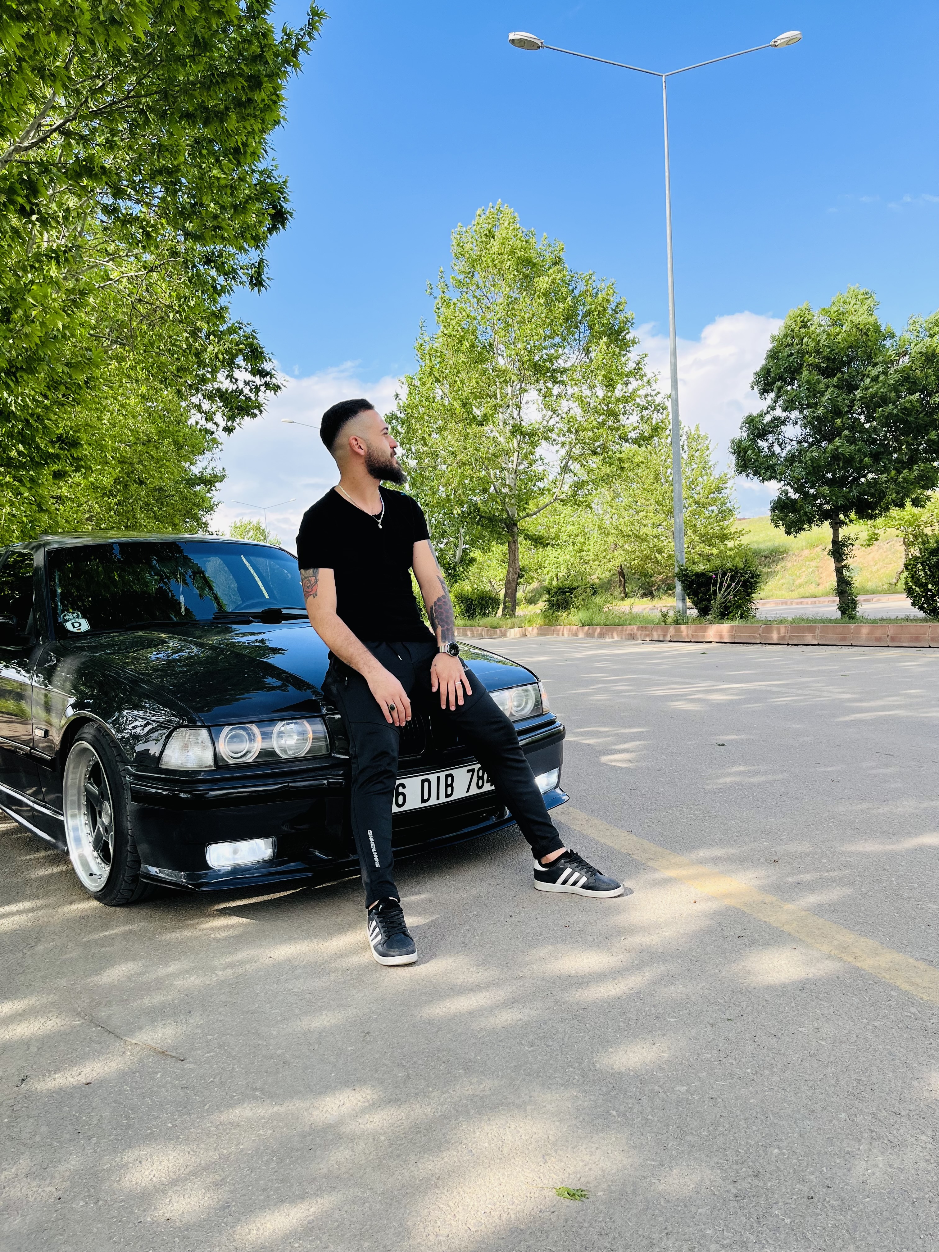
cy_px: 626
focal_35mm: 26
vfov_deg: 67.3
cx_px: 470
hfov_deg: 53.1
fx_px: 940
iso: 50
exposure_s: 1/1129
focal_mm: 5.1
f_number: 1.6
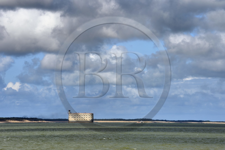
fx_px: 1249
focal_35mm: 200
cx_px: 112
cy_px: 75
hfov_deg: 10.3
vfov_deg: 6.9
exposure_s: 1/400
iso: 200
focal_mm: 200
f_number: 14
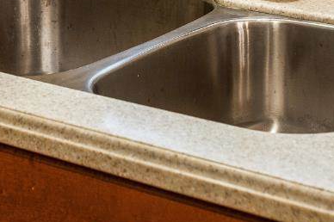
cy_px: -163
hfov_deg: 17.6
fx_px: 1075
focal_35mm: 116
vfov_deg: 11.1
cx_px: 108
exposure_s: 1/25
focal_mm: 30
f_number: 4
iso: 320
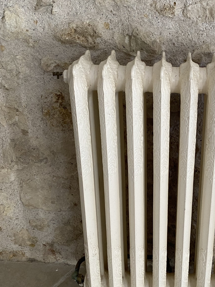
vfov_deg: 41.2
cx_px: 159
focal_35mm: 46
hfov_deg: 31.0
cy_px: 135
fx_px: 381
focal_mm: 4.25
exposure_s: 1/50
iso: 125
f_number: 1.8
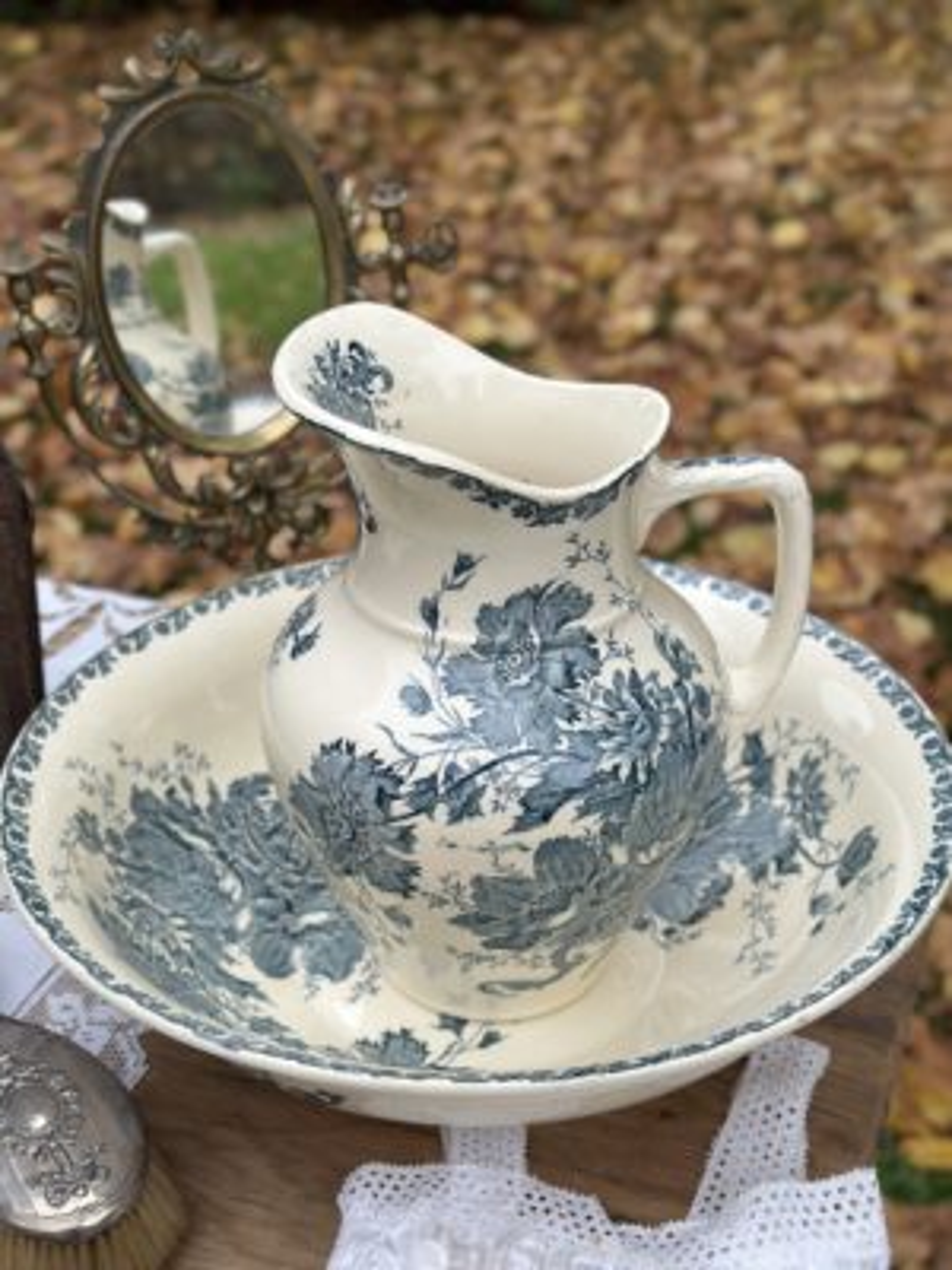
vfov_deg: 39.7
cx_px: 476
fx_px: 1760
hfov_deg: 30.3
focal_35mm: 48
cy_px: 635
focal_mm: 6.86
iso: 80
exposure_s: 1/659
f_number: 1.78
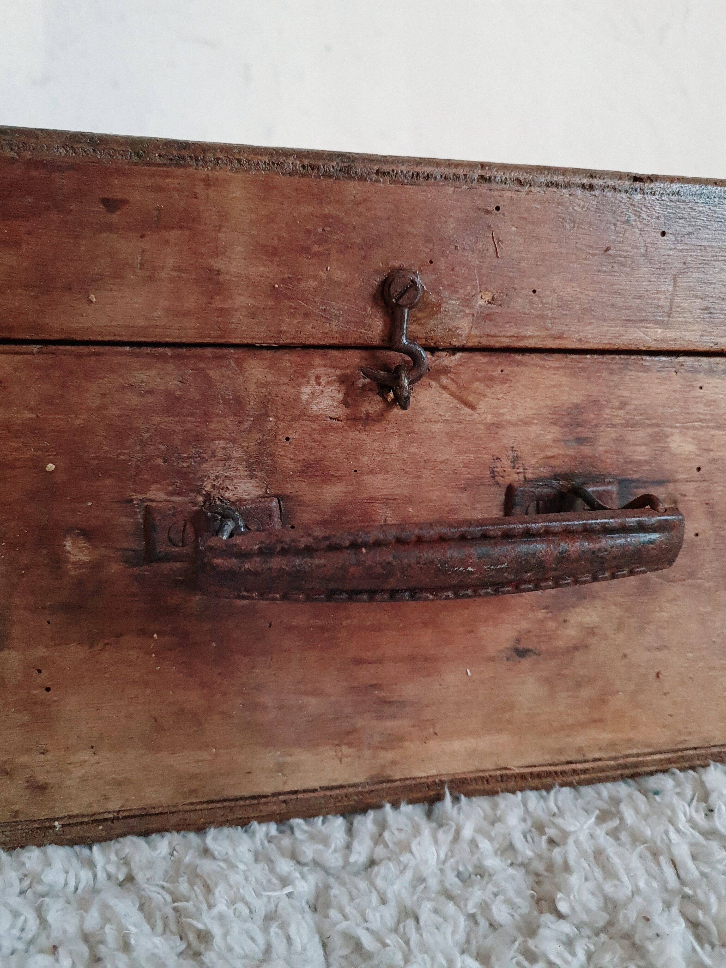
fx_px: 727
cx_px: 363
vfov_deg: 67.3
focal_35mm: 26
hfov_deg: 53.1
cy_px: 484
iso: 640
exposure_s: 1/25
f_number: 1.8
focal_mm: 5.4
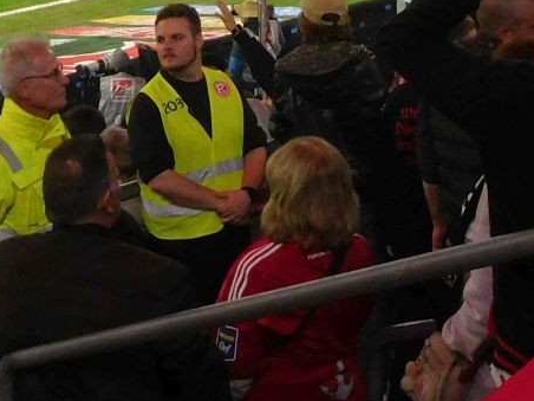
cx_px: 300
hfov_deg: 15.9
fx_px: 1913
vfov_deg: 11.2
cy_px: -299
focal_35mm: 124
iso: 400
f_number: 3.5
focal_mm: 5
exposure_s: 1/125
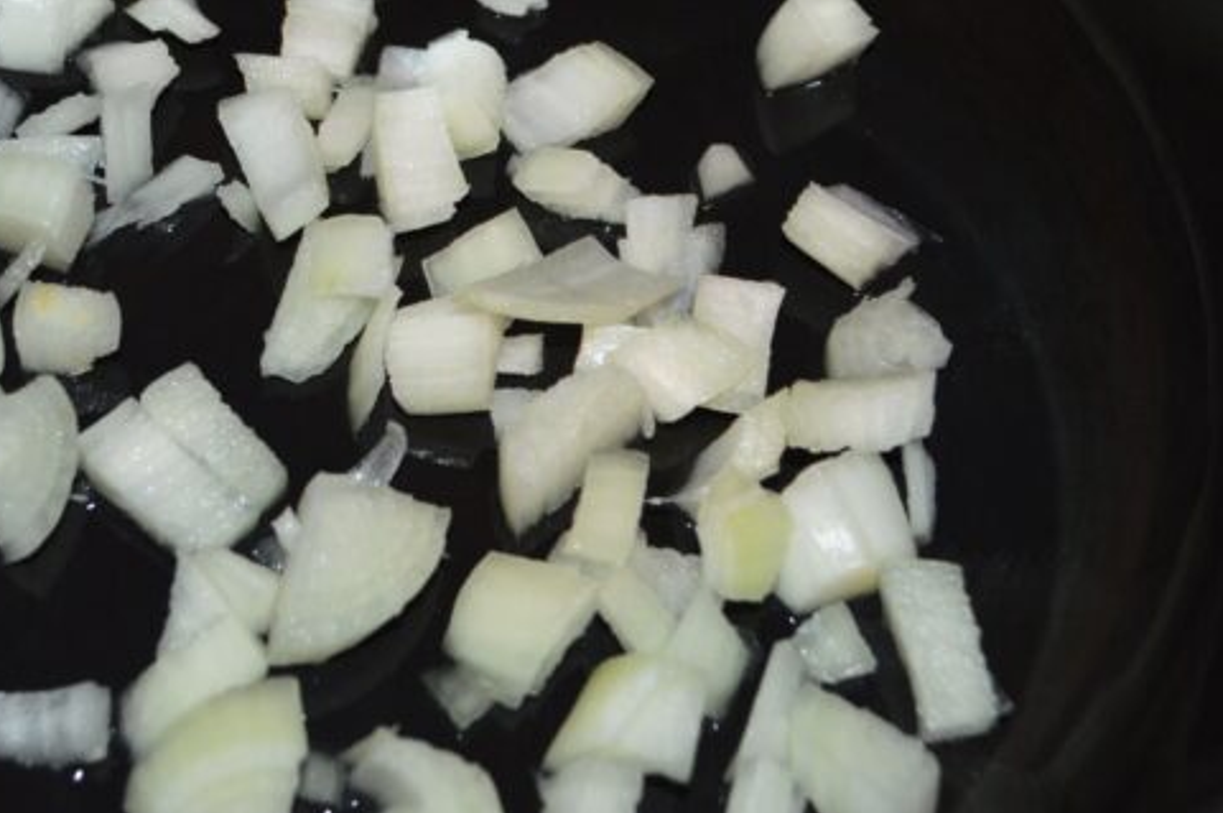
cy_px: 305
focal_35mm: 70
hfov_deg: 28.7
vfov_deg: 19.4
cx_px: 408
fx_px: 2376
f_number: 4.8
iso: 1400
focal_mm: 32
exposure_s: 1/60
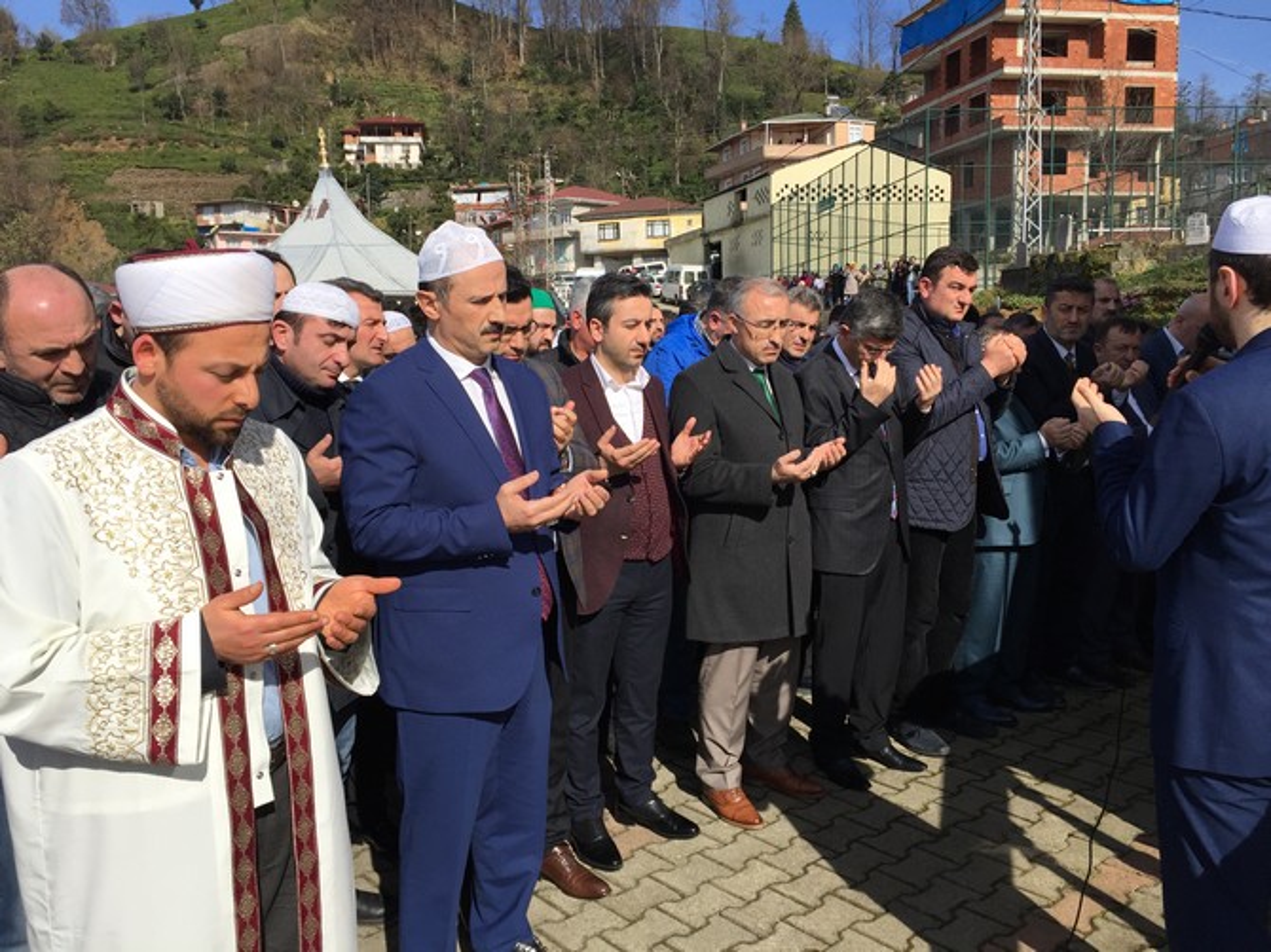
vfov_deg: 48.2
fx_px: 1064
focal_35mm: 29
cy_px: 476
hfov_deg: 61.7
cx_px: 636
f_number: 2.2
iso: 32
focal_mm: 4.15
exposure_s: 1/2825
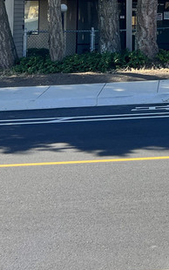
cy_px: -35
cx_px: 224
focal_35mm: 91
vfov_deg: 21.5
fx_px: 670
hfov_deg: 13.8
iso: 50
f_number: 1.5
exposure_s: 1/949
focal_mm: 5.7
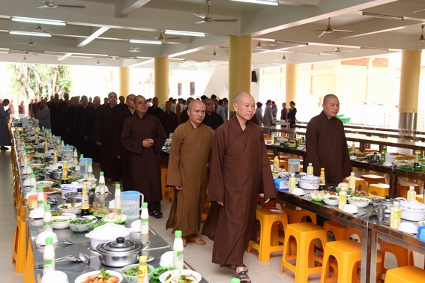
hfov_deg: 49.5
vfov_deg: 34.2
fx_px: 460
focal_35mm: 39
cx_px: 220
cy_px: 136
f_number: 5.6
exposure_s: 1/60
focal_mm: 34
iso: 640
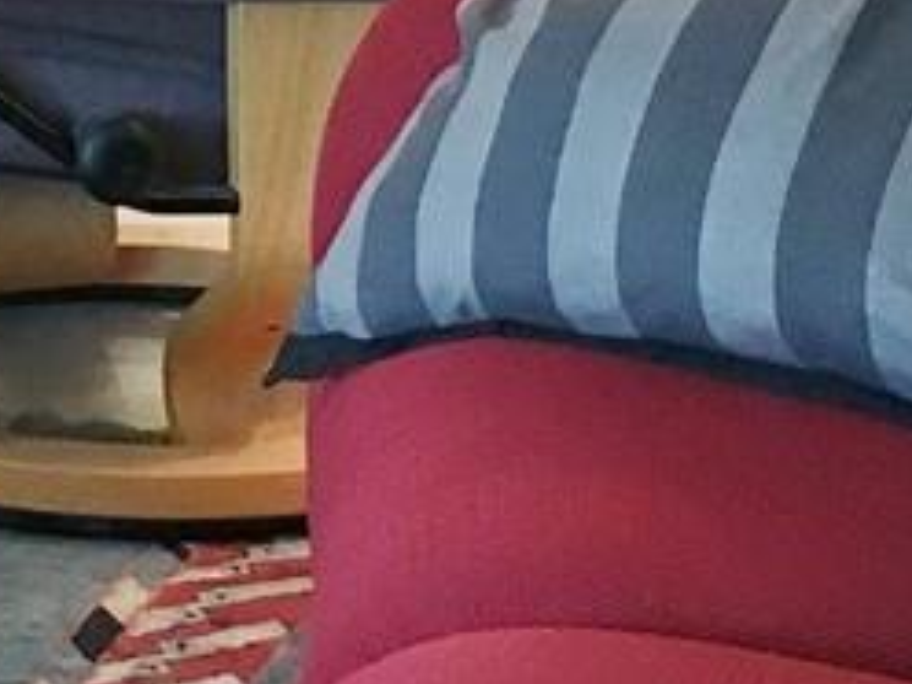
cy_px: -750
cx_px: -585
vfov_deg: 7.6
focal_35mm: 187
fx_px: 4927
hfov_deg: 10.1
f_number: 2.2
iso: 80
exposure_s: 1/30
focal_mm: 4.15
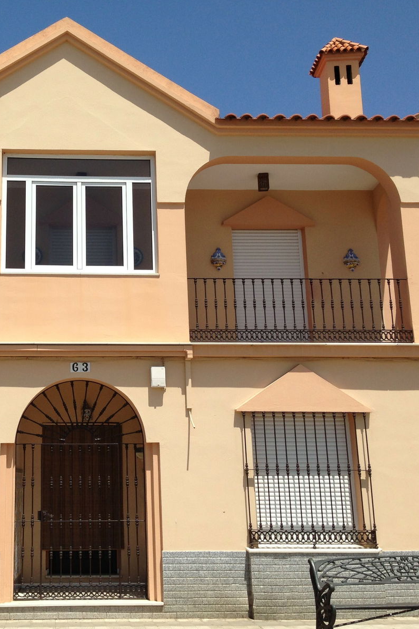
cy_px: 314
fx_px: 803
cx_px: 68
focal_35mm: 46
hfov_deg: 28.4
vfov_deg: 42.7
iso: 50
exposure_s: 1/1869
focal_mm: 4.12
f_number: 2.4
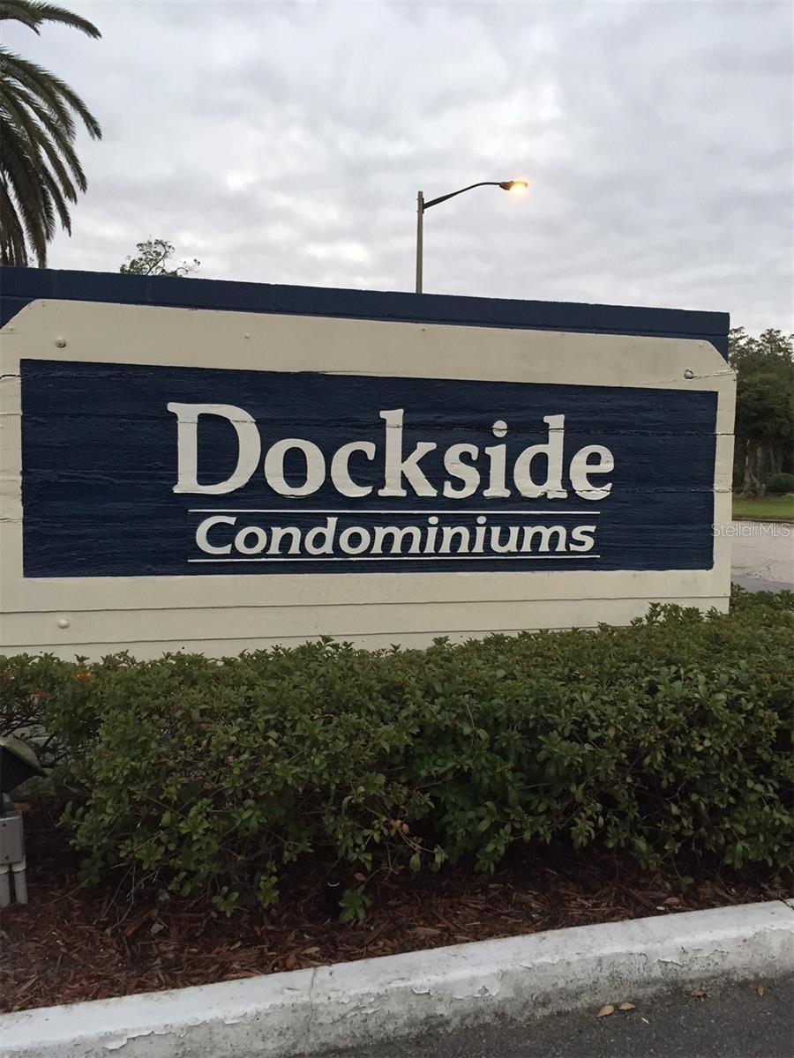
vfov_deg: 61.7
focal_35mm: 29
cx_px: 397
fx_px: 887
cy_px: 529
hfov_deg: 48.2
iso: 32
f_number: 2.2
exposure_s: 1/30
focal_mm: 4.15
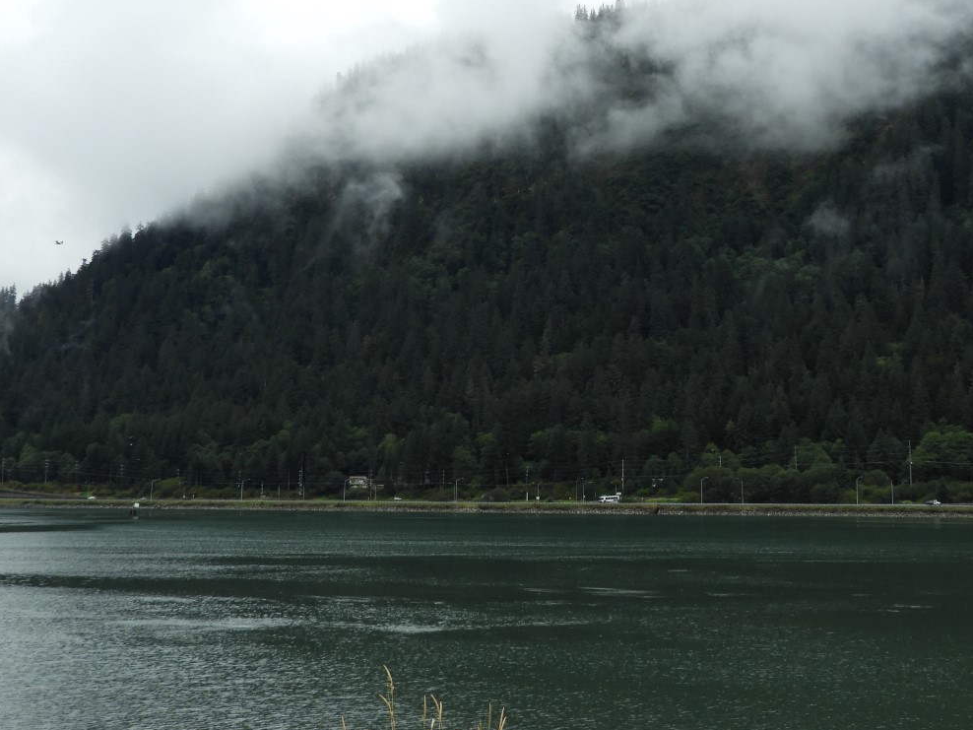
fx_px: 1434
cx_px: 581
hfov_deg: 37.4
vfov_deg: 28.3
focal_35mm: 51
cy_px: 213
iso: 100
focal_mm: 6.3
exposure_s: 1/400
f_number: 3.8
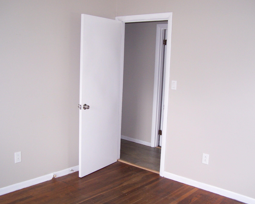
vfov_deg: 37.3
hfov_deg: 45.8
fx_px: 302
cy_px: 103
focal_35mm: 40
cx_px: 130
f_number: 2.8
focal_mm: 6.3
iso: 140
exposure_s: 1/60
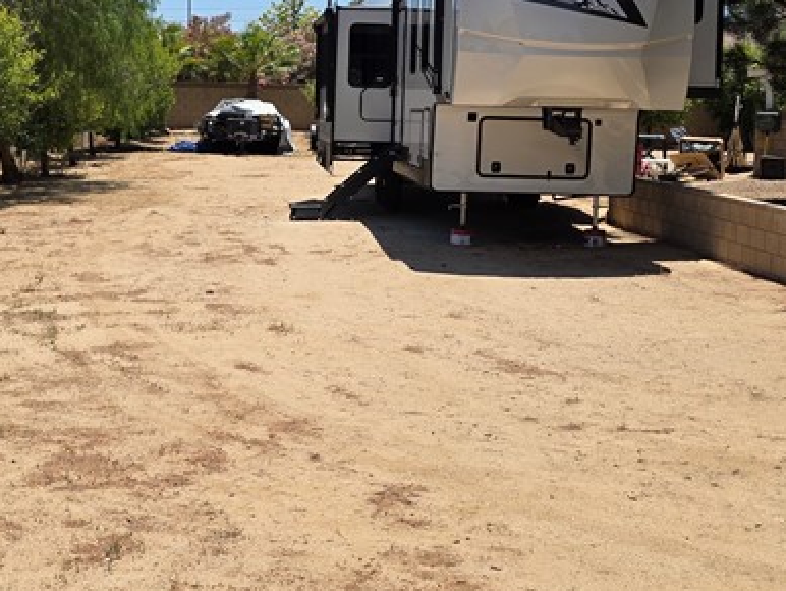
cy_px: 161
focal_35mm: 61
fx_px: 1386
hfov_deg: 31.6
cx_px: 324
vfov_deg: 23.8
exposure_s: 1/7944
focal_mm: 6.3
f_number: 1.7
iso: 80
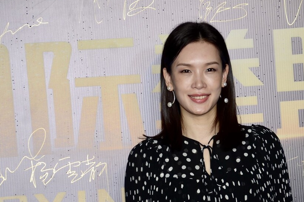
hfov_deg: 8.3
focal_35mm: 247
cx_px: 210
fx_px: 2082
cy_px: 132
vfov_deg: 5.5
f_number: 5.6
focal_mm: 112
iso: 400
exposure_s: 1/200
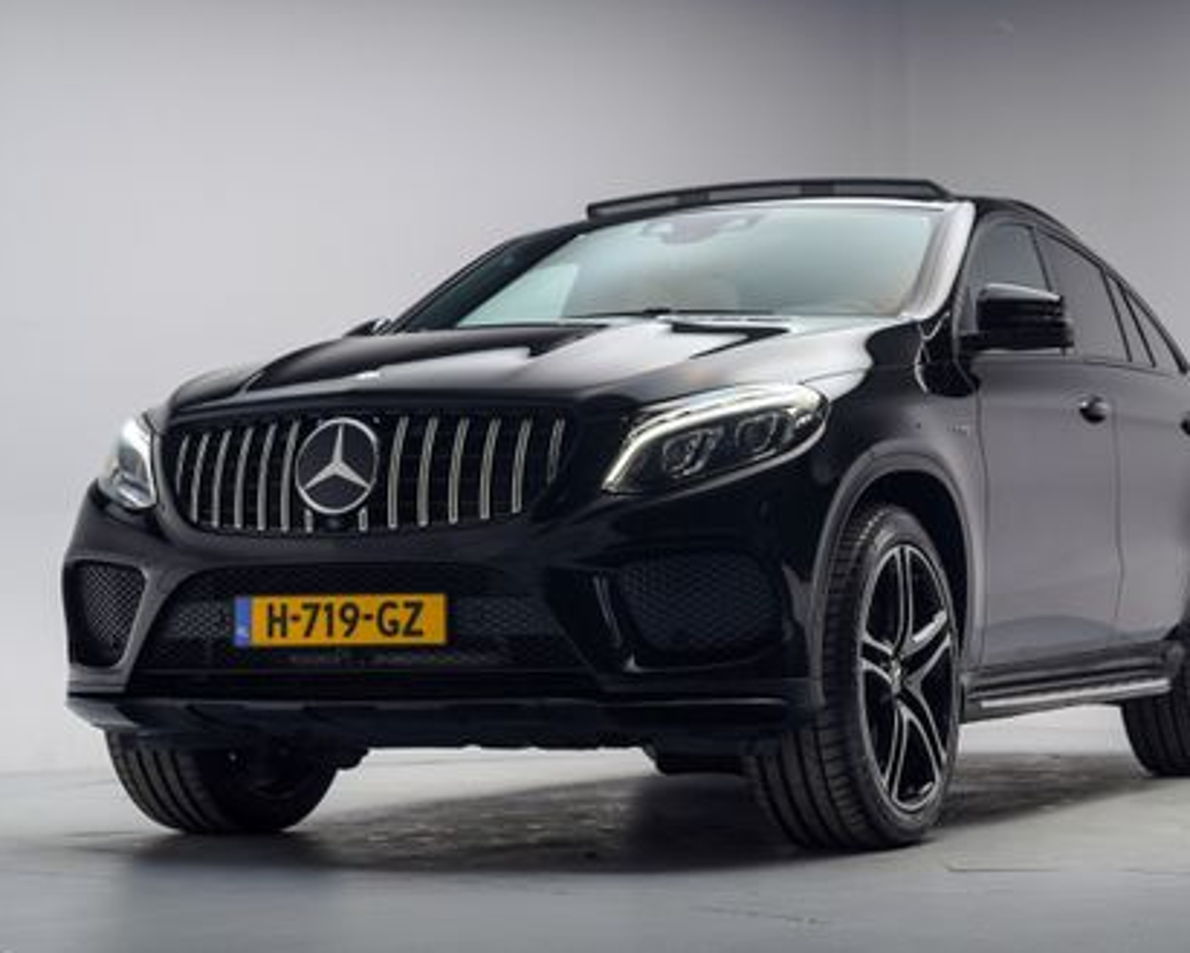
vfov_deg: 26.7
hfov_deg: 33.0
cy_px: 474
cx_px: 672
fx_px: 2008
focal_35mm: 57
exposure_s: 1/13
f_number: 4
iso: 100
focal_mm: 50
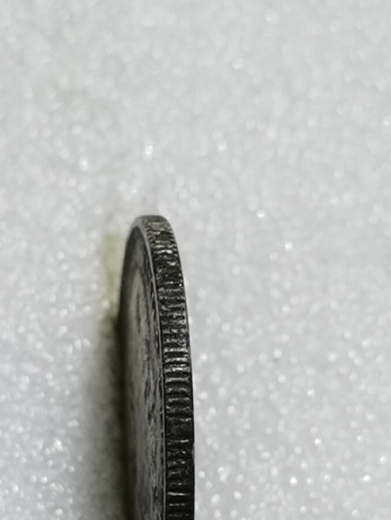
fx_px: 2123
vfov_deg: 13.9
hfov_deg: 10.5
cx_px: 127
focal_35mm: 141
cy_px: 382
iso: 100
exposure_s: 1/100
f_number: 1.9
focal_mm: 6.67
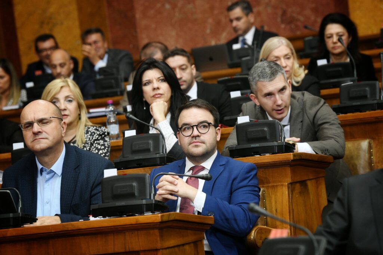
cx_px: 192
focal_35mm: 130
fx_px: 1383
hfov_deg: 15.8
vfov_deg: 10.6
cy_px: 128
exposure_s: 1/160
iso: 2000
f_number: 5
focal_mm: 130
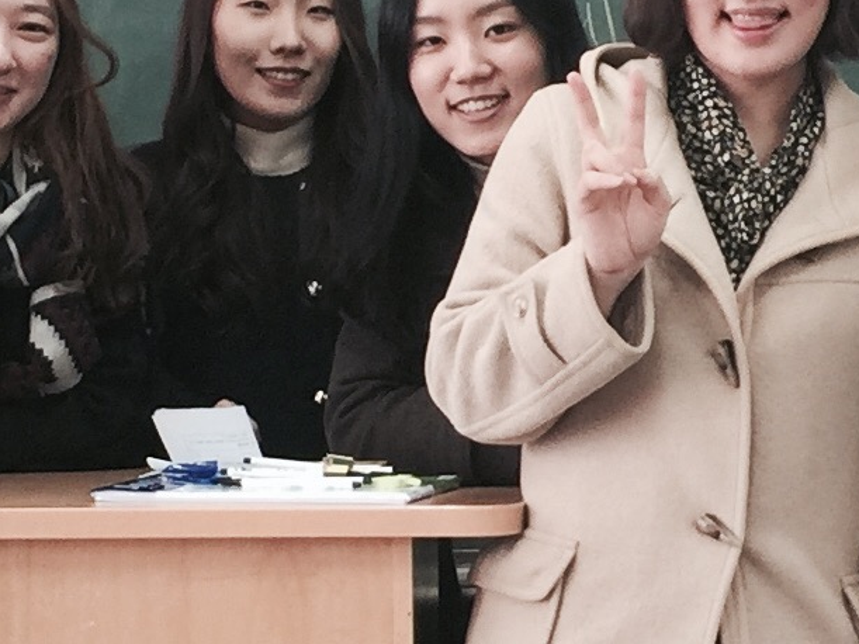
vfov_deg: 9.6
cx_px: 696
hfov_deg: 12.7
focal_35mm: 155
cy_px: 363
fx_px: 3846
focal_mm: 4.15
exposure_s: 1/15
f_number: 2.2
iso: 32
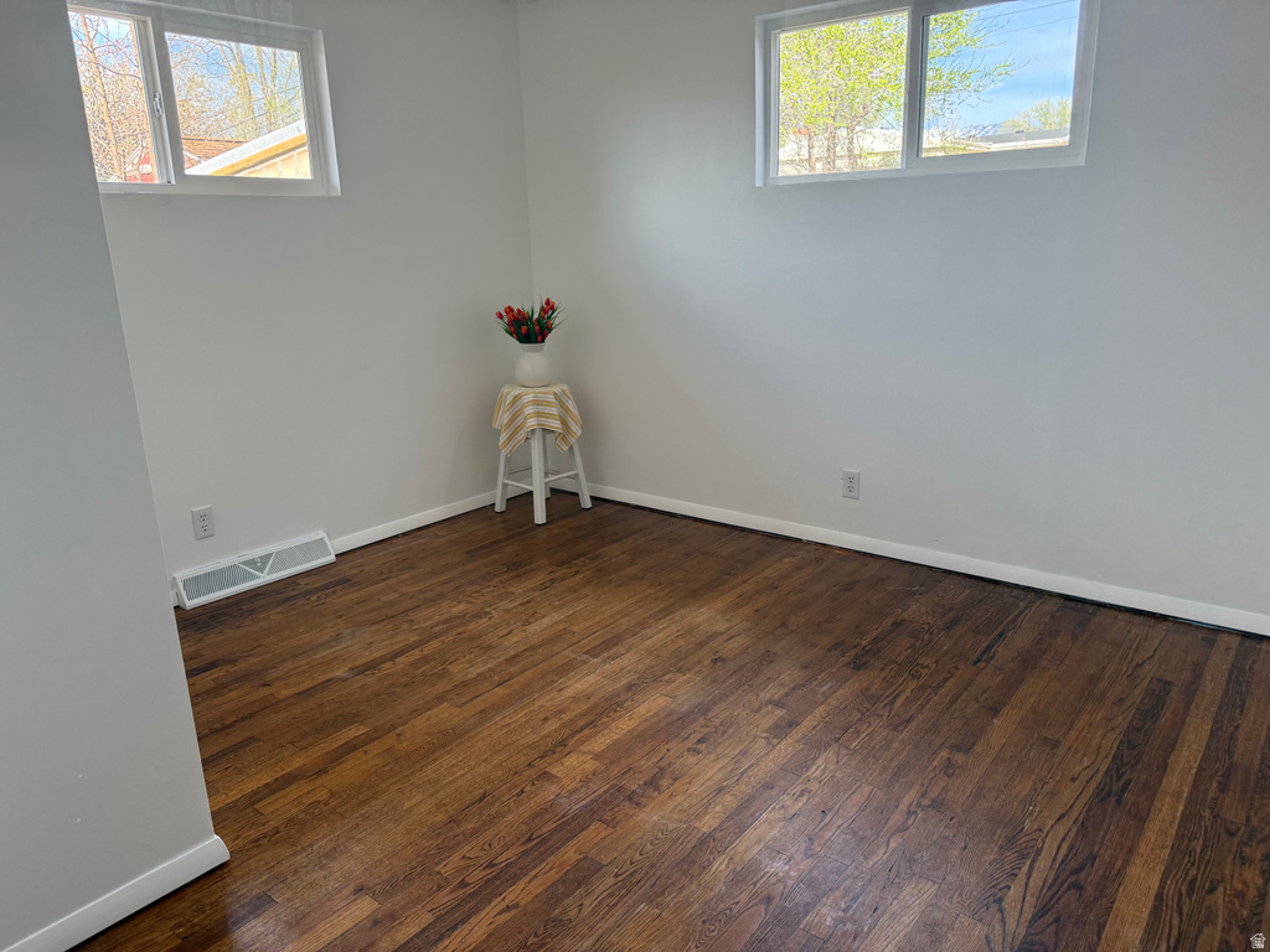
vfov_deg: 56.8
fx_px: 881
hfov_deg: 71.6
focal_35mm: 24
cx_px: 635
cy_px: 476
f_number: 1.78
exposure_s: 1/168
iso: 160
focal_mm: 6.76
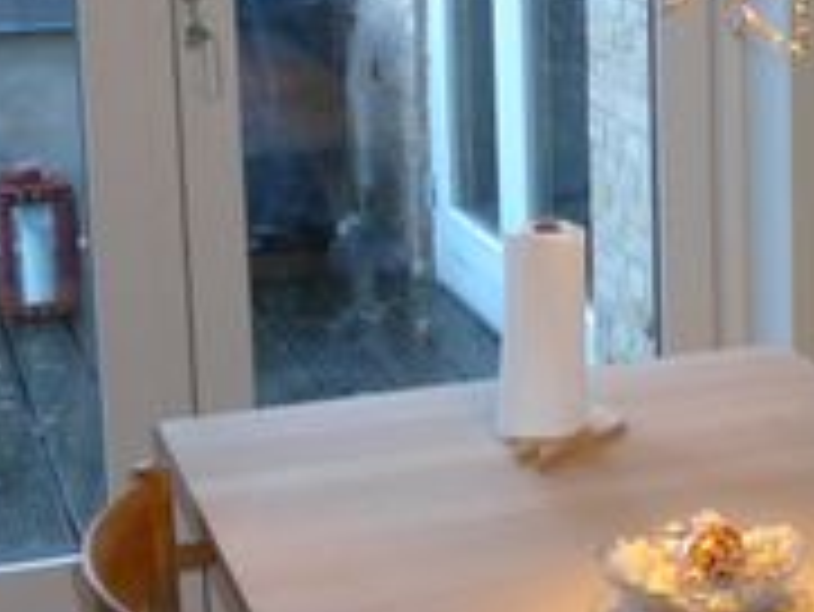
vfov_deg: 15.3
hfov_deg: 19.5
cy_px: 117
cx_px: 917
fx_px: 2259
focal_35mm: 96
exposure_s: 1/60
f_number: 2
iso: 400
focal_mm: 6
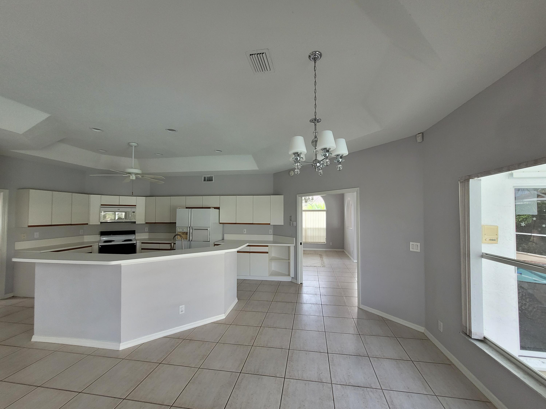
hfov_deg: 106.2
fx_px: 205
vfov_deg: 89.9
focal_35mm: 13
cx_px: 273
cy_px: 204
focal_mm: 1.74
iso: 125
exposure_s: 1/59
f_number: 2.2
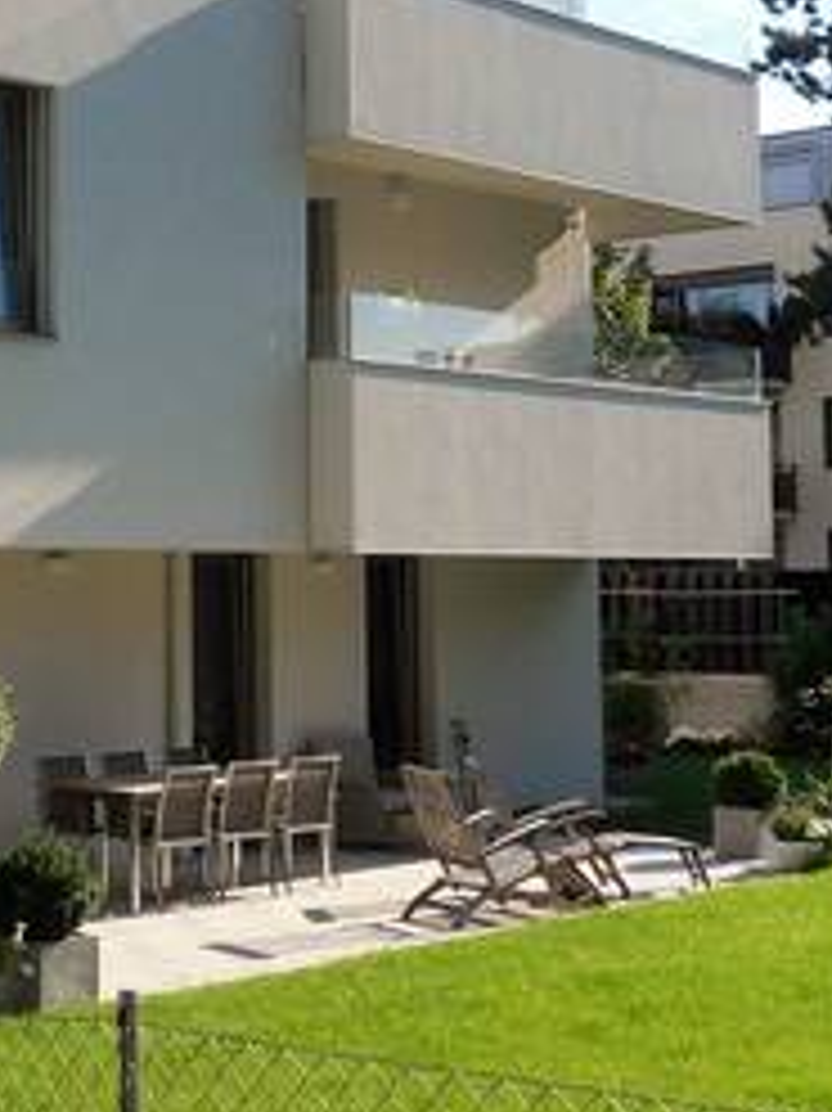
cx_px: 191
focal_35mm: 68
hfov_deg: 21.4
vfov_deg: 28.3
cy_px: 333
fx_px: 2181
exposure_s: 1/180
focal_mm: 4.2
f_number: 7.5
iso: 80
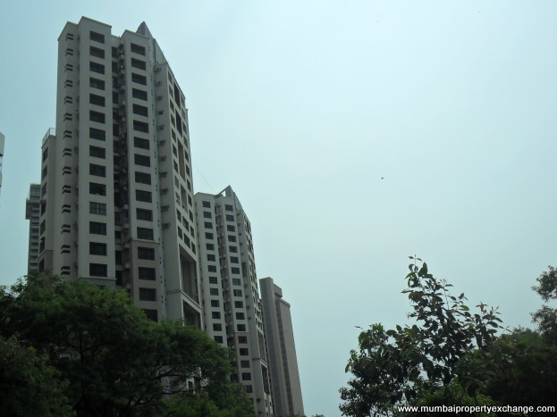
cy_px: 212
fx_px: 611
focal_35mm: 38
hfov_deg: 49.0
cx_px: 283
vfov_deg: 37.7
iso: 100
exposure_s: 1/500
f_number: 10.1
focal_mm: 6.6
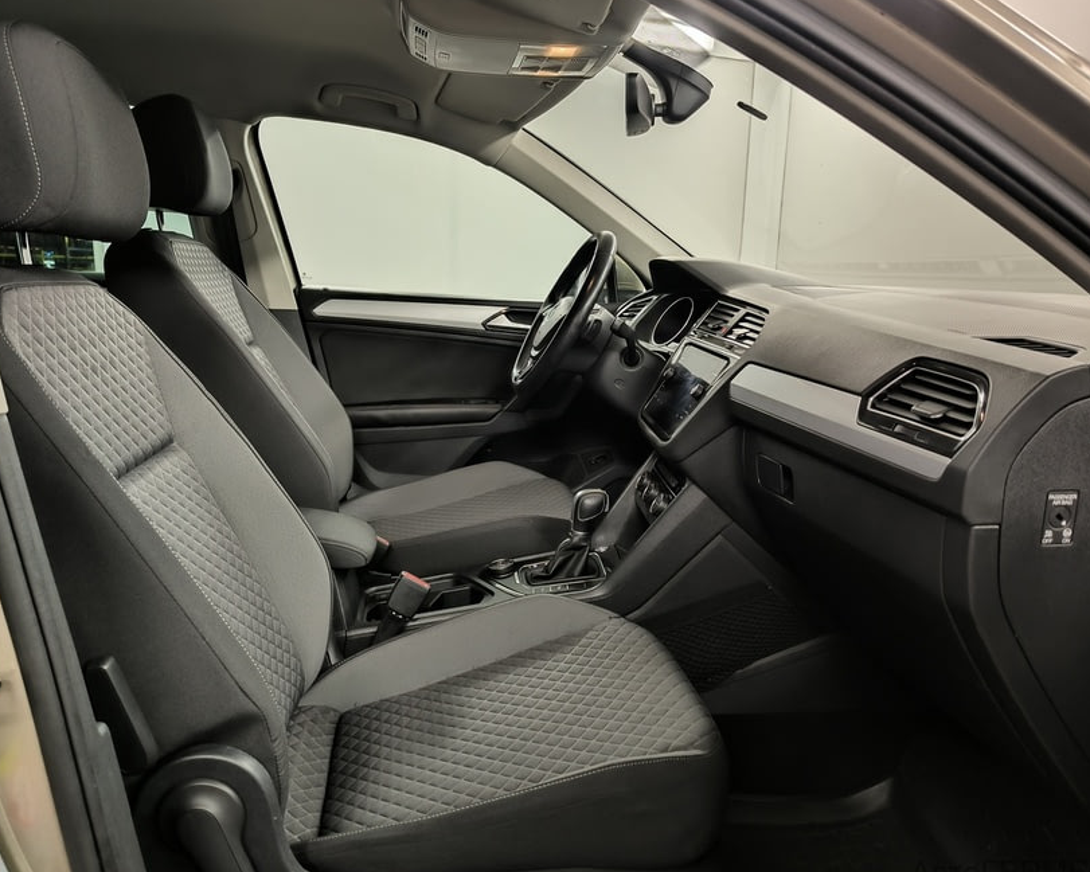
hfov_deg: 66.0
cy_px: 445
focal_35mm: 26
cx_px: 520
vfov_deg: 54.9
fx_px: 839
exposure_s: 1/50
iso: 500
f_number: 1.9
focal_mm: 6.92
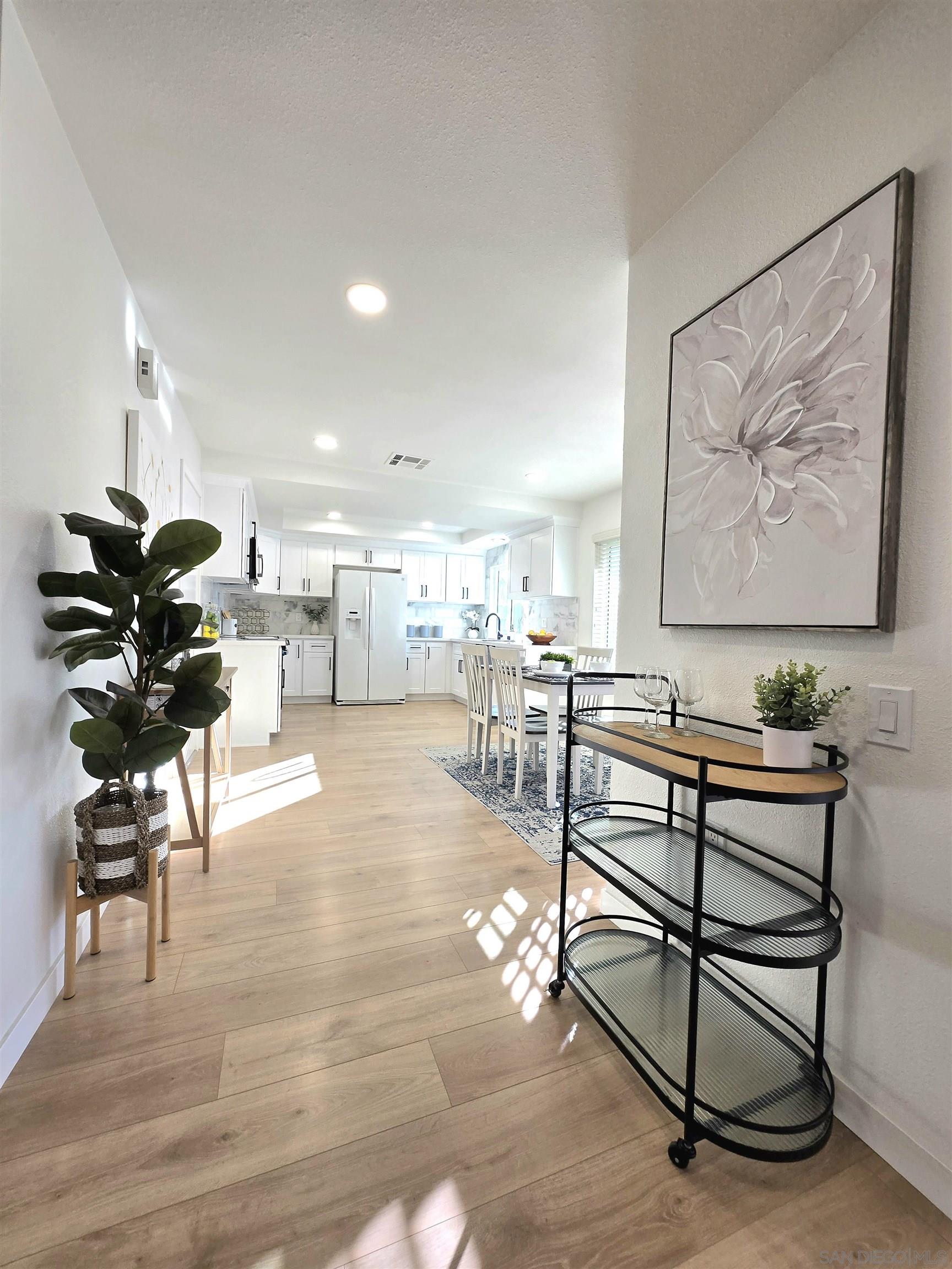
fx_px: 477
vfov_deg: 106.2
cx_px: 476
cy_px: 634
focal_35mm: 13
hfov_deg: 89.9
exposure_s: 1/60.2
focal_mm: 1.7
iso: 32
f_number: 2.2
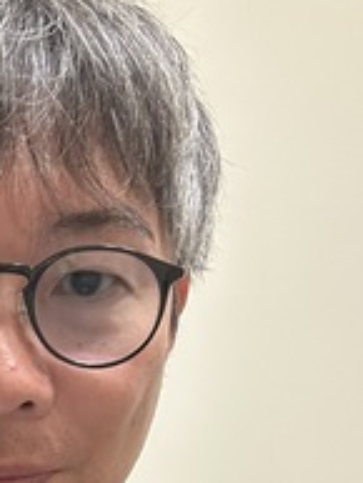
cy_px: 463
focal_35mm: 70
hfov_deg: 20.3
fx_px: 978
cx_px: -8
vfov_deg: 26.5
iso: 320
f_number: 1.9
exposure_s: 1/33
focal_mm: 2.69
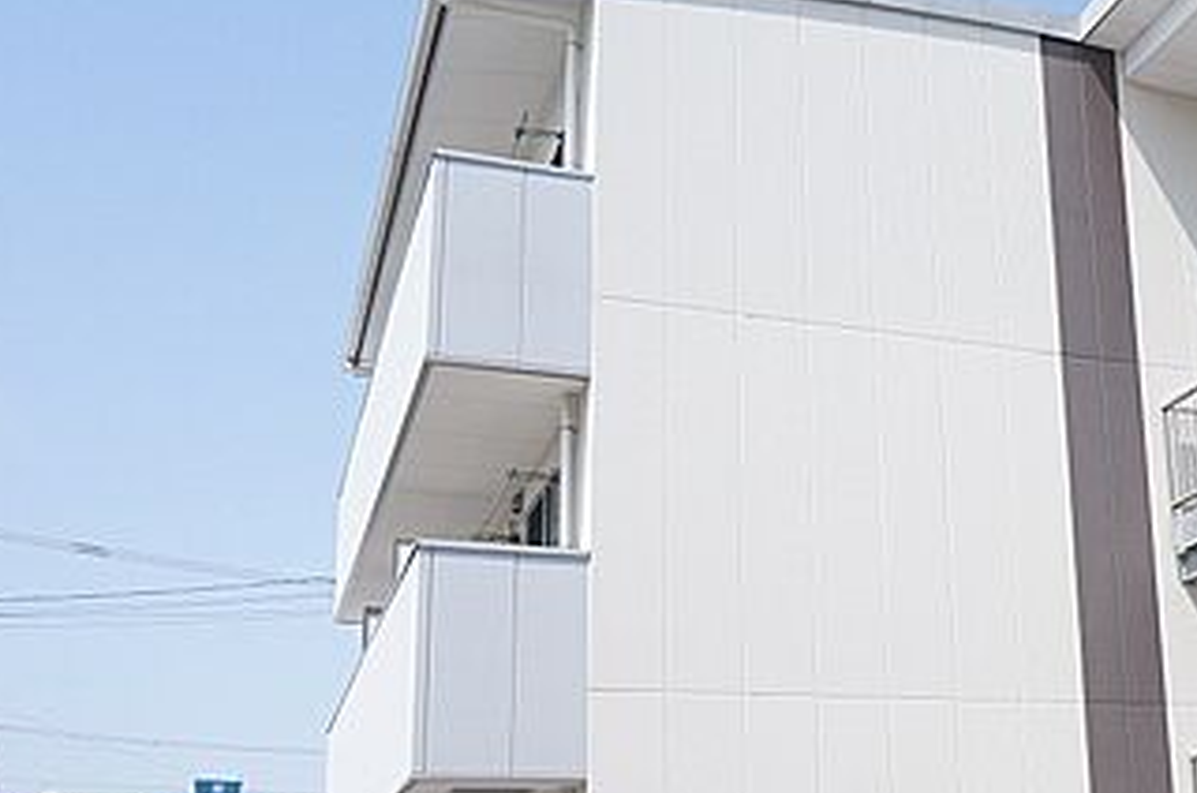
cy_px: 569
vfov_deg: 27.7
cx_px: 931
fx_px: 1593
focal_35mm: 48
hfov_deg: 39.8
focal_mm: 16
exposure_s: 1/200
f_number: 11
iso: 200
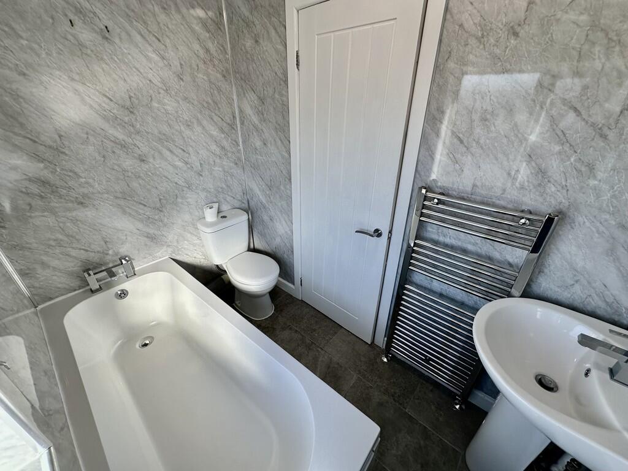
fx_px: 254
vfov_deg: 85.7
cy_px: 236
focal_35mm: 14
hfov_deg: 102.1
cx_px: 314
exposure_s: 1/191
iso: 40
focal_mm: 2.22
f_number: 2.2
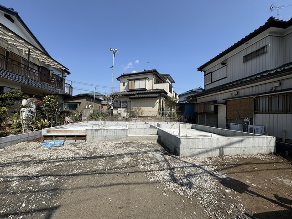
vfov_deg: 85.7
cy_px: 110
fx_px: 118
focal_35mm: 14
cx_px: 146
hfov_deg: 102.1
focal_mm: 2.22
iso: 50
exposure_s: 1/2584
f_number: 2.2
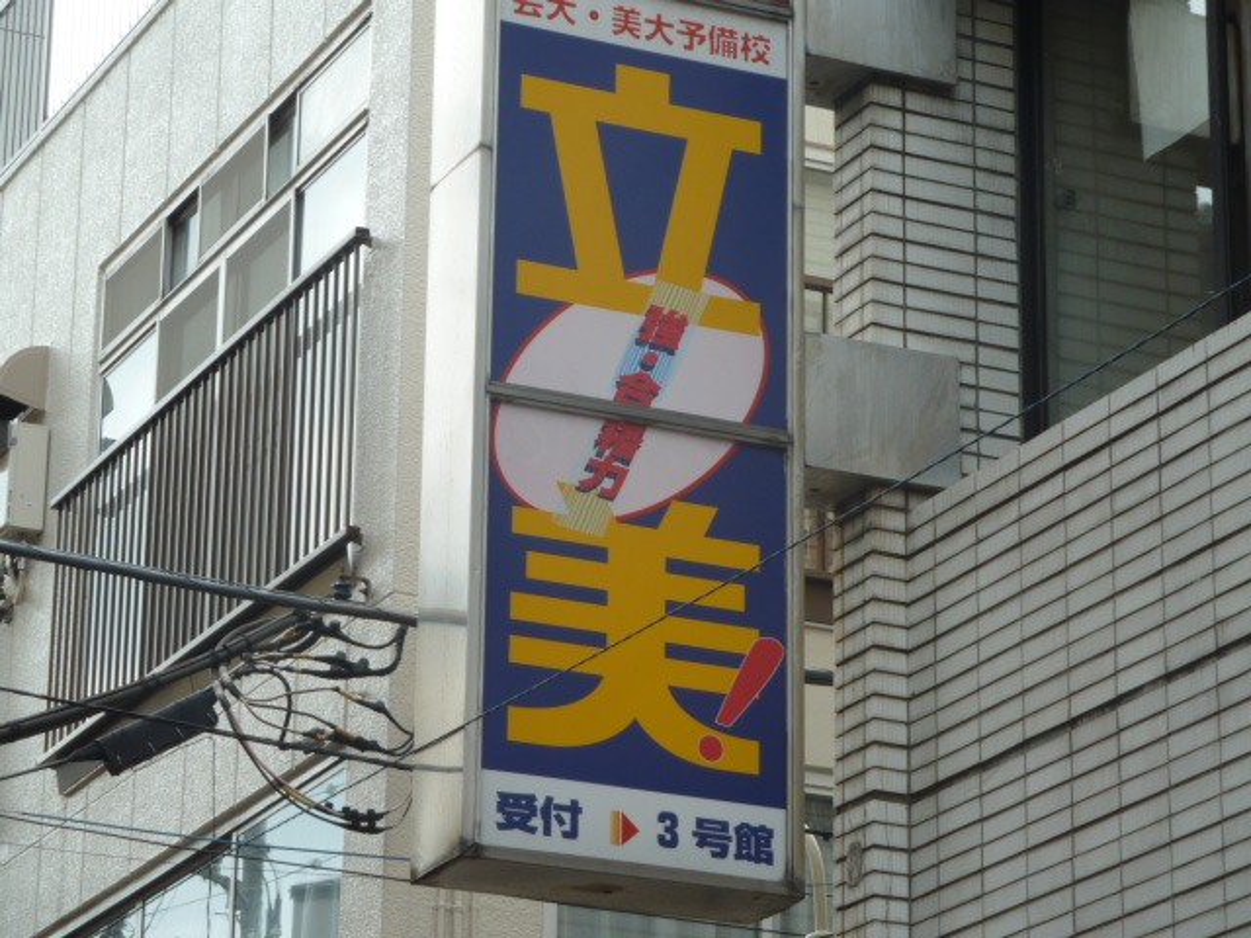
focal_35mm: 128
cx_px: 626
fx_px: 4626
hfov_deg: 15.4
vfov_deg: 11.6
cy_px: 469
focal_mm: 21
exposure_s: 1/125
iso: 80
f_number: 4.4
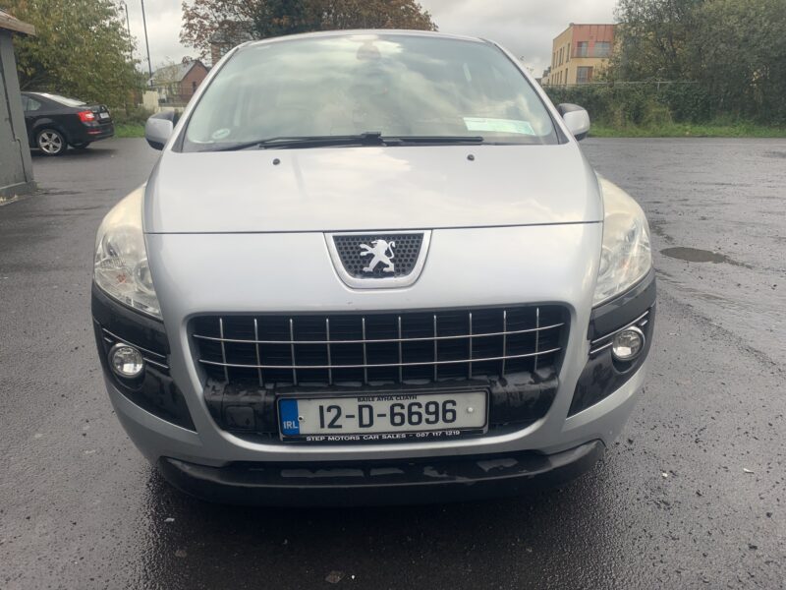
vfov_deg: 53.1
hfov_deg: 67.3
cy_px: 295
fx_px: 590
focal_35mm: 26
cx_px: 393
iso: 25
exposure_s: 1/417
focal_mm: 4.25
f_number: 1.8
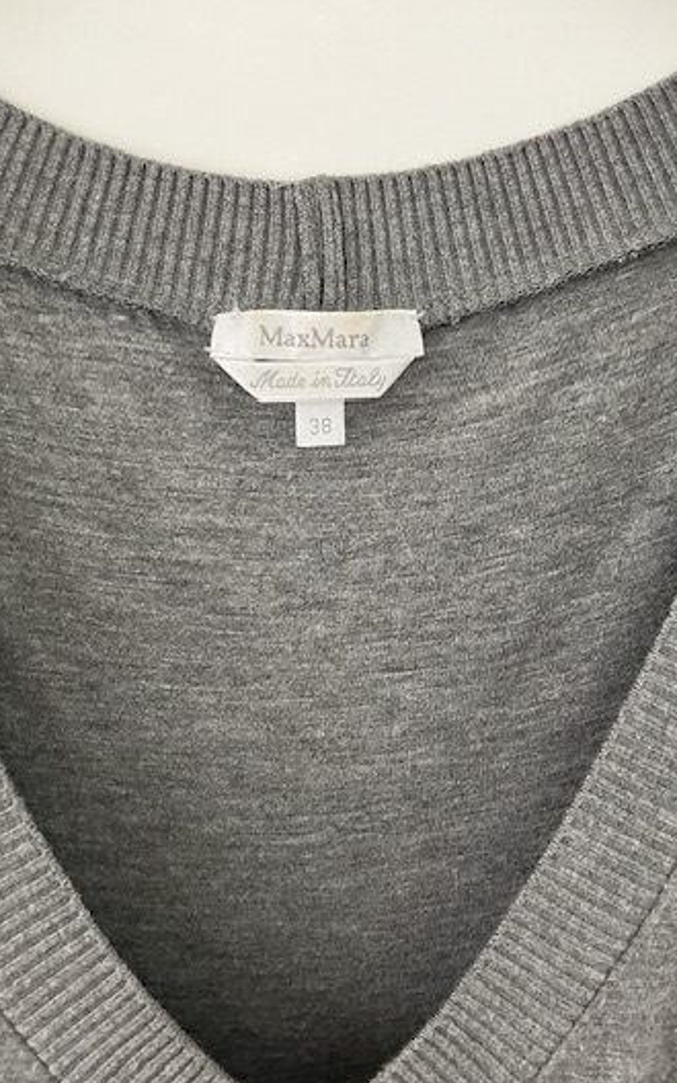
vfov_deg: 53.9
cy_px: 482
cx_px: 429
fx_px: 1063
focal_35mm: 36
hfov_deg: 35.1
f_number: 1.8
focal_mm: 3.99
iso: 320
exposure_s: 1/44
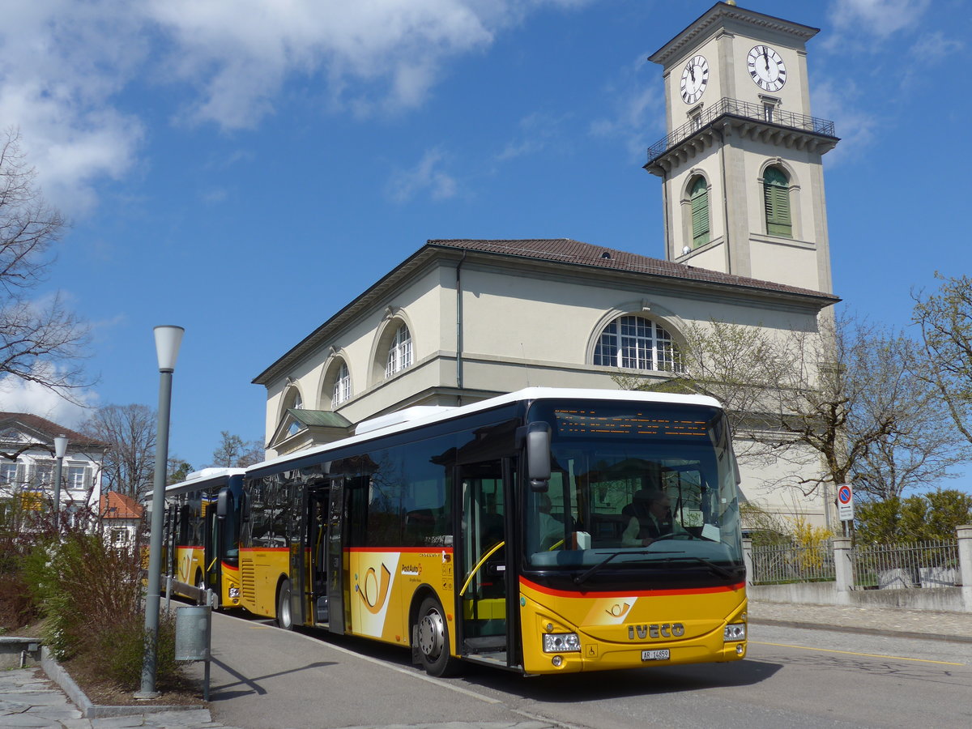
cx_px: 486
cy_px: 364
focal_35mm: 41
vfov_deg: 35.1
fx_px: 1151
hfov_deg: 45.8
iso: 80
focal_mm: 8.4
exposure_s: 1/1600
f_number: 3.2
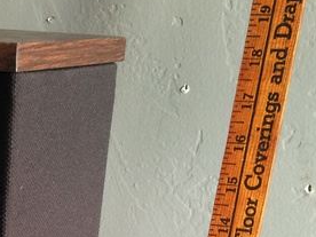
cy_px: 352
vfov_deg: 14.2
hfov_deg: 18.5
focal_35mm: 98
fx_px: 895
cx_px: -110
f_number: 2.2
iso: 125
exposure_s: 1/30
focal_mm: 4.12
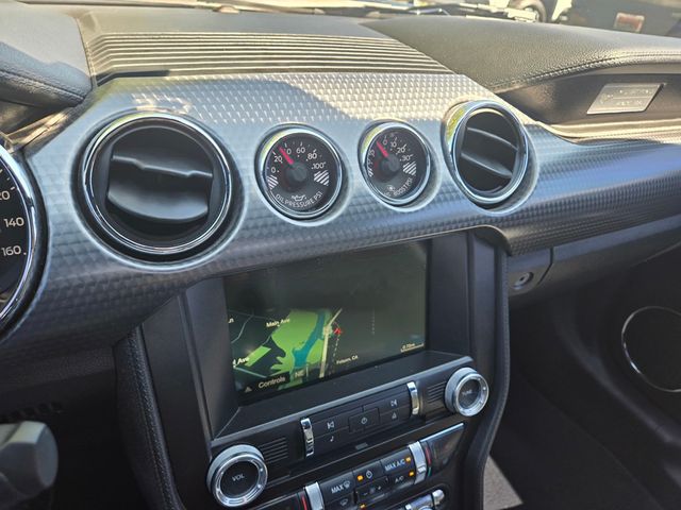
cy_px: 255
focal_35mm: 23
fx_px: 452
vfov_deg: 58.9
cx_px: 340
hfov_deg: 73.9
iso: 25
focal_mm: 5.4
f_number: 1.8
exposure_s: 1/101
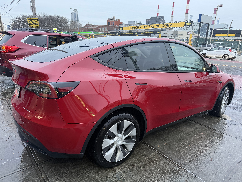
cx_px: 121
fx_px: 168
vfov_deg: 56.8
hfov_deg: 71.6
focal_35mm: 24
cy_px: 91
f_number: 1.78
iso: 250
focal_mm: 6.76
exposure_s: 1/60
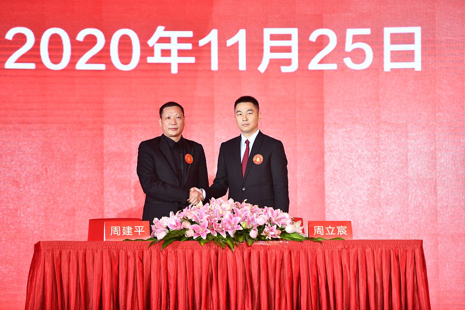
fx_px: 2067
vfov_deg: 8.6
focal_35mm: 160
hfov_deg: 12.8
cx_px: 232
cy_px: 155
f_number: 2.8
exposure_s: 1/400
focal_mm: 160
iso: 1600
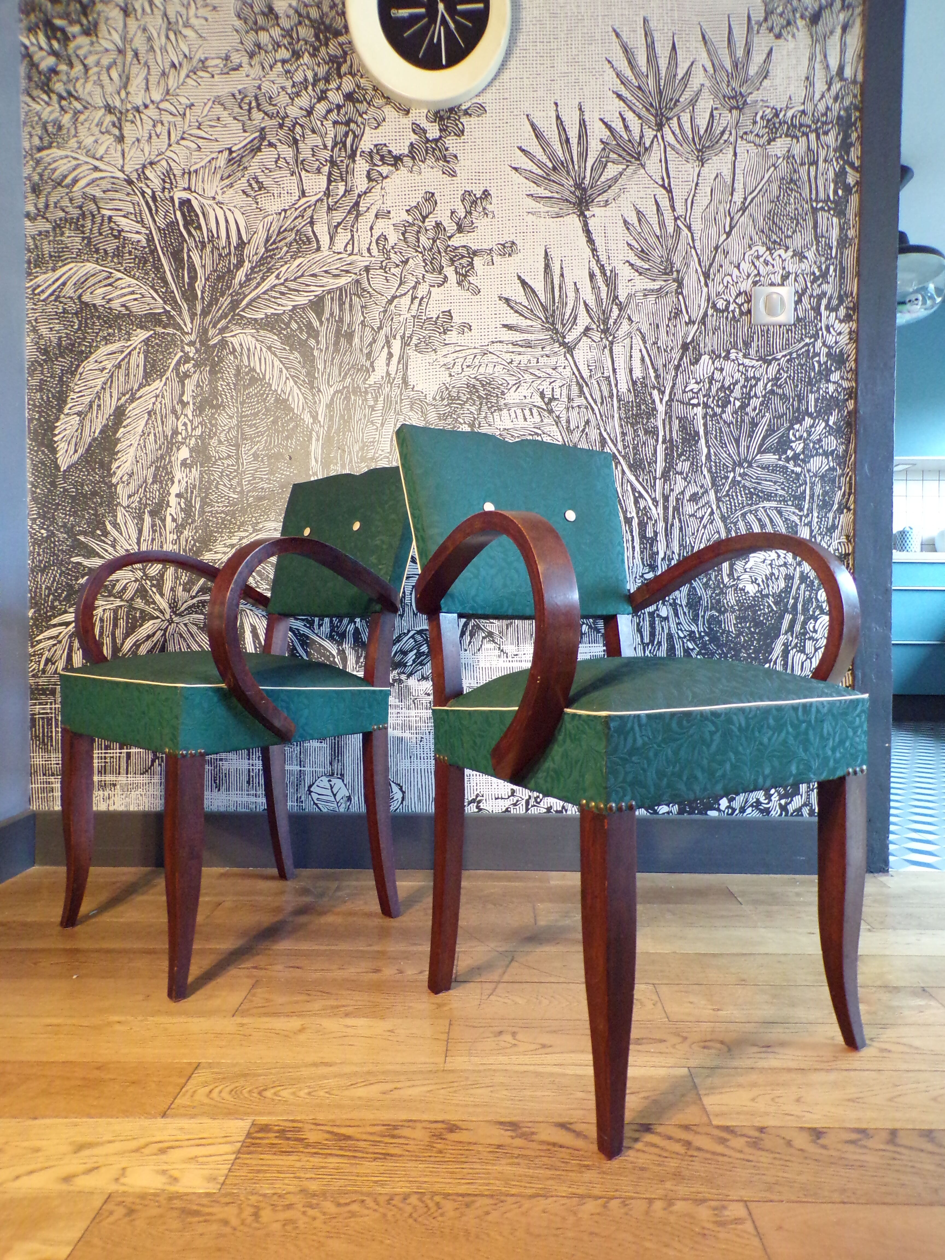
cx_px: 472
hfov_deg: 56.8
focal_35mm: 24
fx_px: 874
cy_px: 630
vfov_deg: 71.6
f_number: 3
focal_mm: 4.3
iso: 504
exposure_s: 1/17
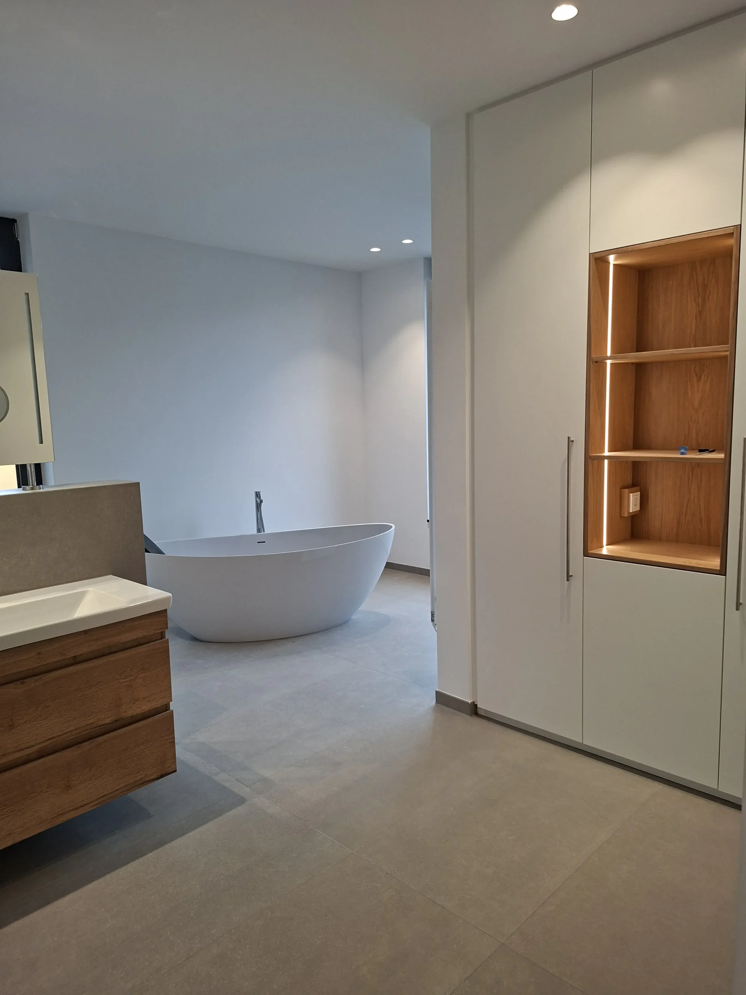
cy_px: 498
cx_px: 373
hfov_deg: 58.9
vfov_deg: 73.9
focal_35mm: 23
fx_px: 661
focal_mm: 5.54
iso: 100
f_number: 1.8
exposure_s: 1/100
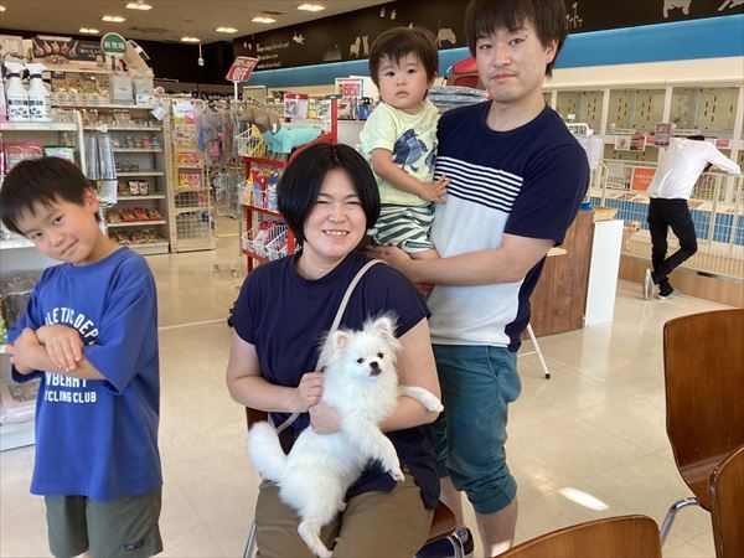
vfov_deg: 45.4
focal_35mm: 31
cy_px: 279
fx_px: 666
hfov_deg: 58.4
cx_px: 372
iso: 40
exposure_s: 1/100
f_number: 2.4
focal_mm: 3.3
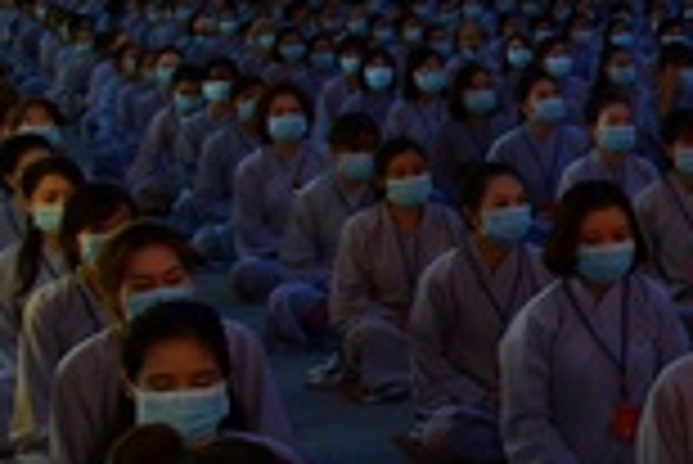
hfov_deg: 17.1
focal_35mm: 101
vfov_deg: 13.6
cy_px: 167
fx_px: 1946
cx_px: 1188
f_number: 4
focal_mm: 24
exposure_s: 1/20
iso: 1000
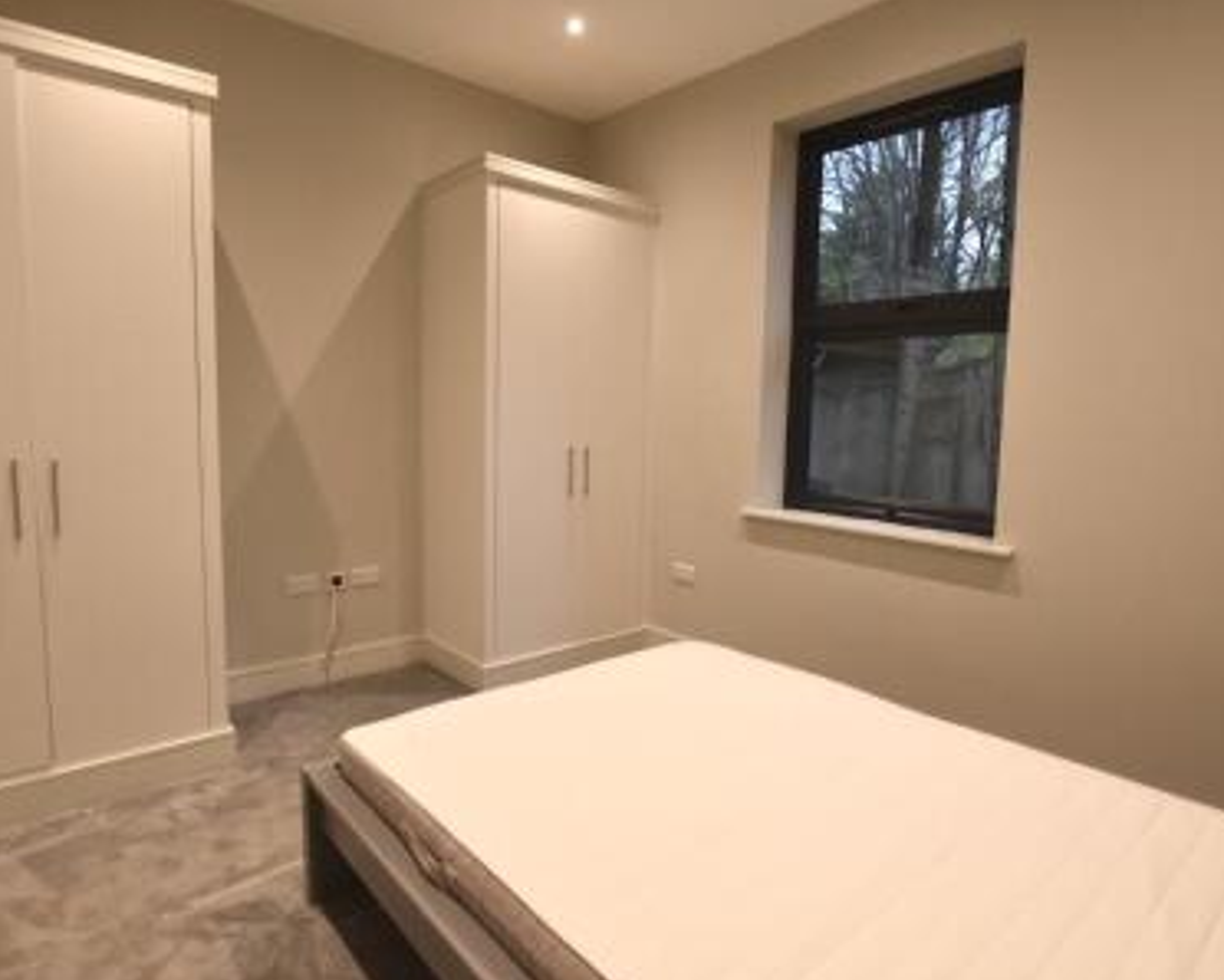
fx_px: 652
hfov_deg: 86.3
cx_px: 609
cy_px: 488
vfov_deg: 73.8
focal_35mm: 18
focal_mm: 10
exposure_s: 1/100
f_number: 5
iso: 800
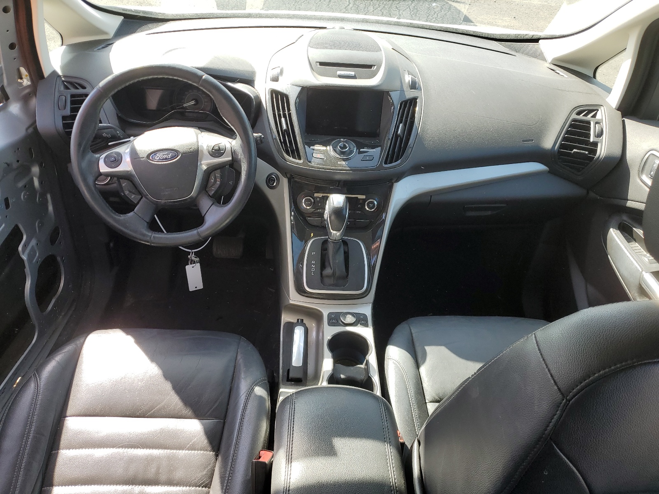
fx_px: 495
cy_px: 247
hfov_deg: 67.3
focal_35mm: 26
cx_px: 330
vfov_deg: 53.1
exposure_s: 1/357
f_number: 1.5
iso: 50
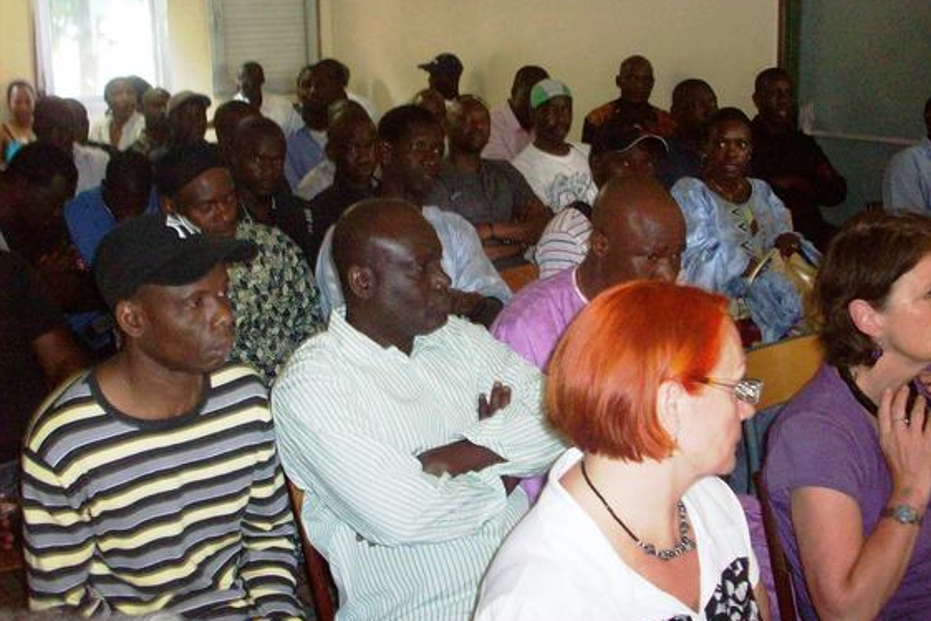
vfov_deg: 34.2
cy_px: 281
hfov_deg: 49.5
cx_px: 470
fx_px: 1009
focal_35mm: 39
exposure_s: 1/64
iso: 200
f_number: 2.8
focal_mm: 6.2
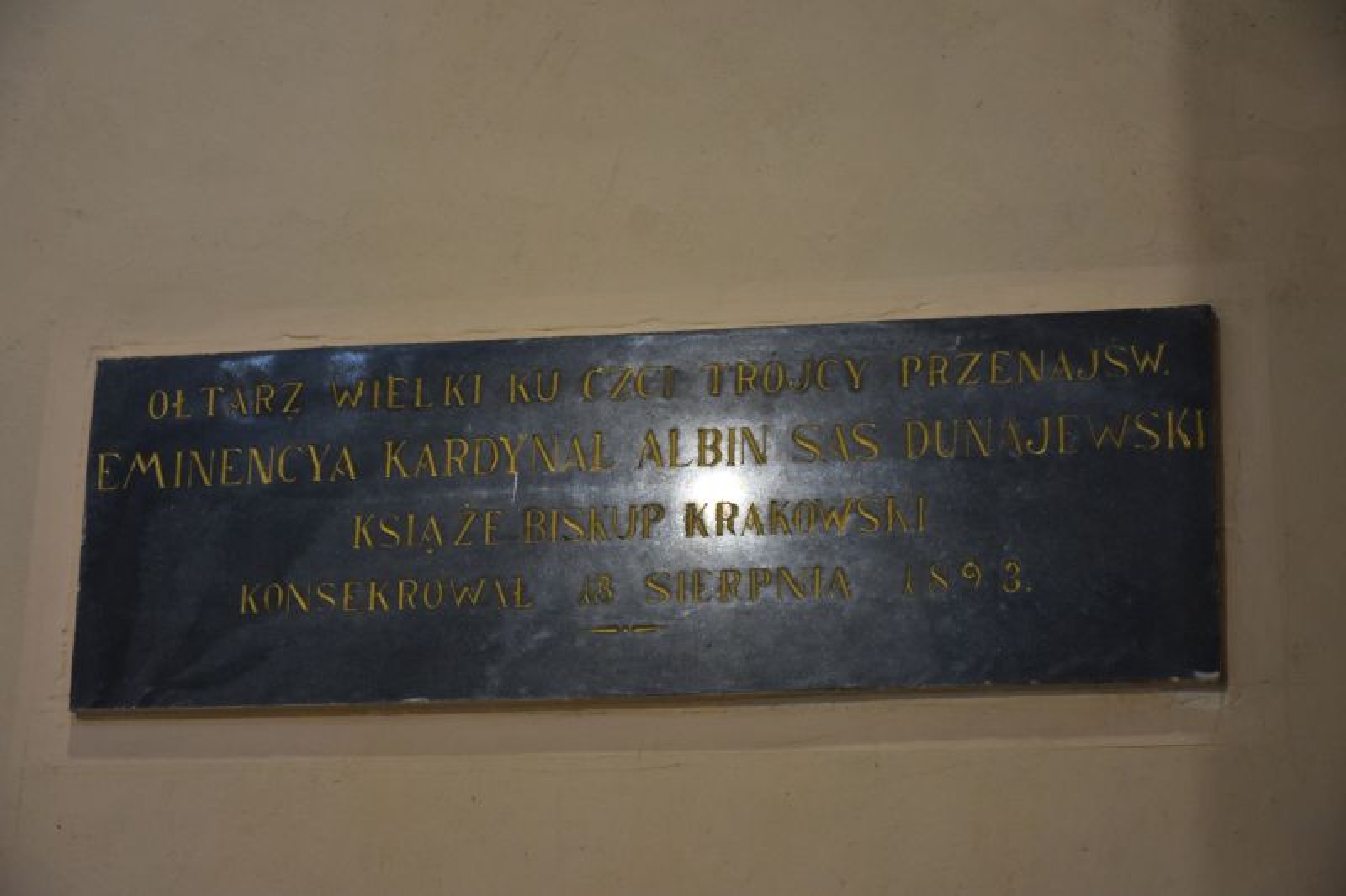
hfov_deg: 21.9
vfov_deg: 14.7
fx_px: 3476
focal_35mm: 93
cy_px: 448
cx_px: 673
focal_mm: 62
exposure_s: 1/60
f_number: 5
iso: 1100
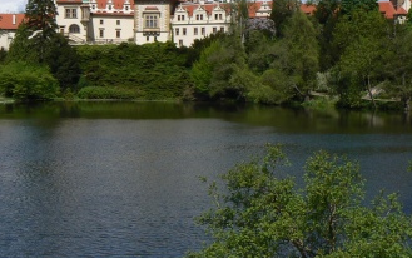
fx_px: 652
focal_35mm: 58
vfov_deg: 22.3
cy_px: 86
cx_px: 233
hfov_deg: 35.0
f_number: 8
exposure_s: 1/500
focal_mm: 6
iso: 80
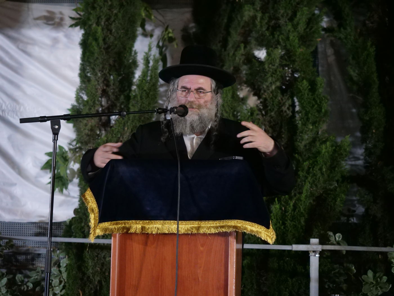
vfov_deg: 18.4
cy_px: 148
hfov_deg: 24.4
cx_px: 197
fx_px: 911
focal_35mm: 80
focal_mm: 40
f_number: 2.8
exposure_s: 1/100
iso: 2500
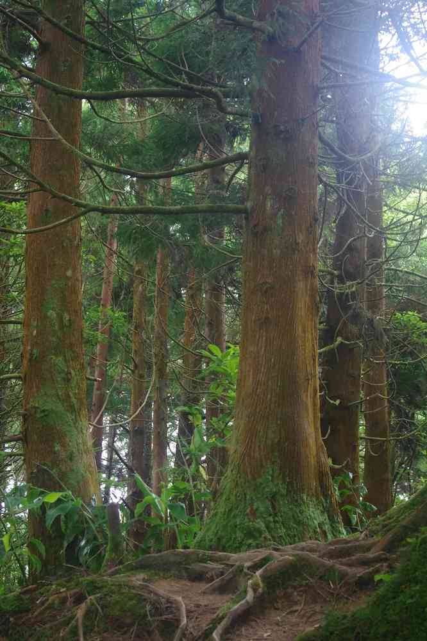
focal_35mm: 60
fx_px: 1067
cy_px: 320
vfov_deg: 33.4
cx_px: 214
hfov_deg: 22.6
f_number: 4.5
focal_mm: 40
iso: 3200
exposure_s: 1/30
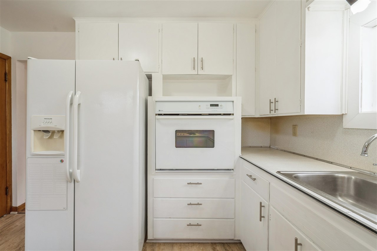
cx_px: 188
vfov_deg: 73.7
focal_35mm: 16
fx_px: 168
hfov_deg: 96.7
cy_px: 126
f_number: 8
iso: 400
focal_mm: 16
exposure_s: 1/60
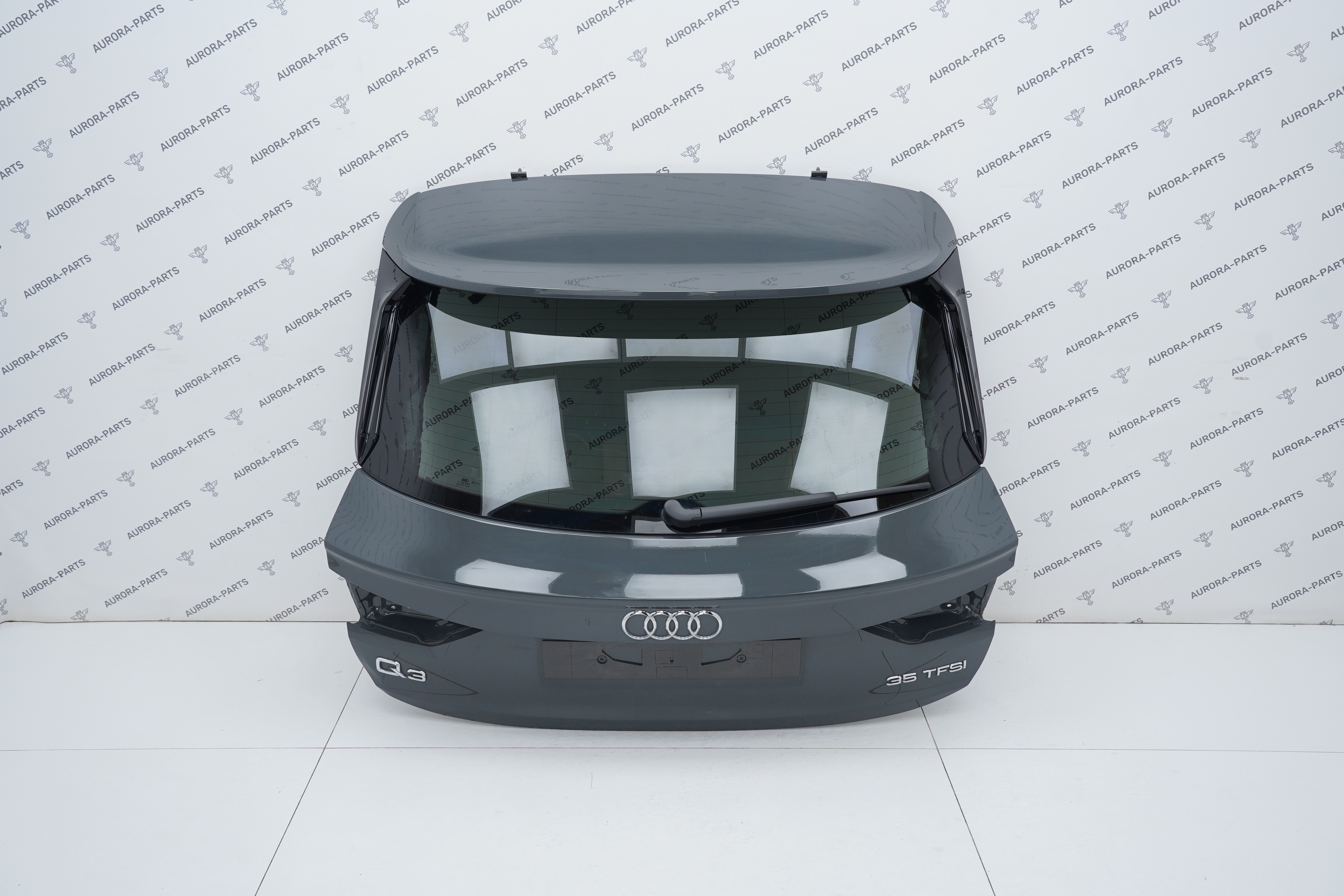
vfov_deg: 36.9
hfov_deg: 53.1
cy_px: 448
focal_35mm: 36
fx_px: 1344
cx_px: 672
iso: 640
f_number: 6.3
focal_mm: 36
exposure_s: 1/125
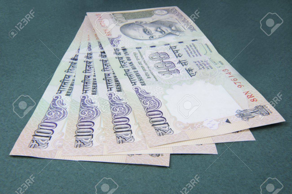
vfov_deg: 31.8
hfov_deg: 46.5
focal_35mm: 42
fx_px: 340
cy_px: 97
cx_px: 146
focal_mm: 28
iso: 200
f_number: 25
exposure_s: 1/250
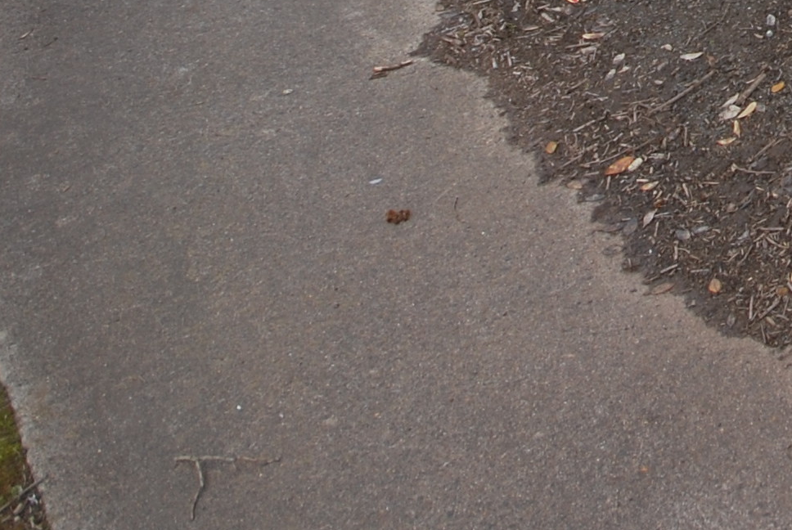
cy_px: -494
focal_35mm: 60
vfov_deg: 17.3
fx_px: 1322
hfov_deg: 25.9
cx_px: 1145
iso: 125
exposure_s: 1/125
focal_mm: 10
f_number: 5.6
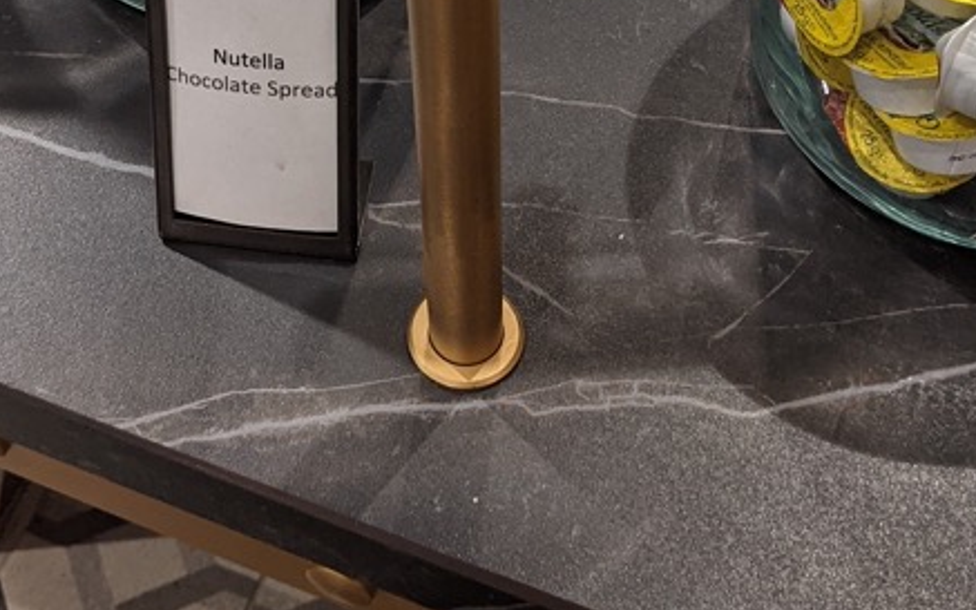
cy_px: -123
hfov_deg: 30.6
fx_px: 1782
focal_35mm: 67
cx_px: 422
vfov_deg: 18.4
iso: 134
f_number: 1.73
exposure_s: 1/100
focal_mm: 4.38
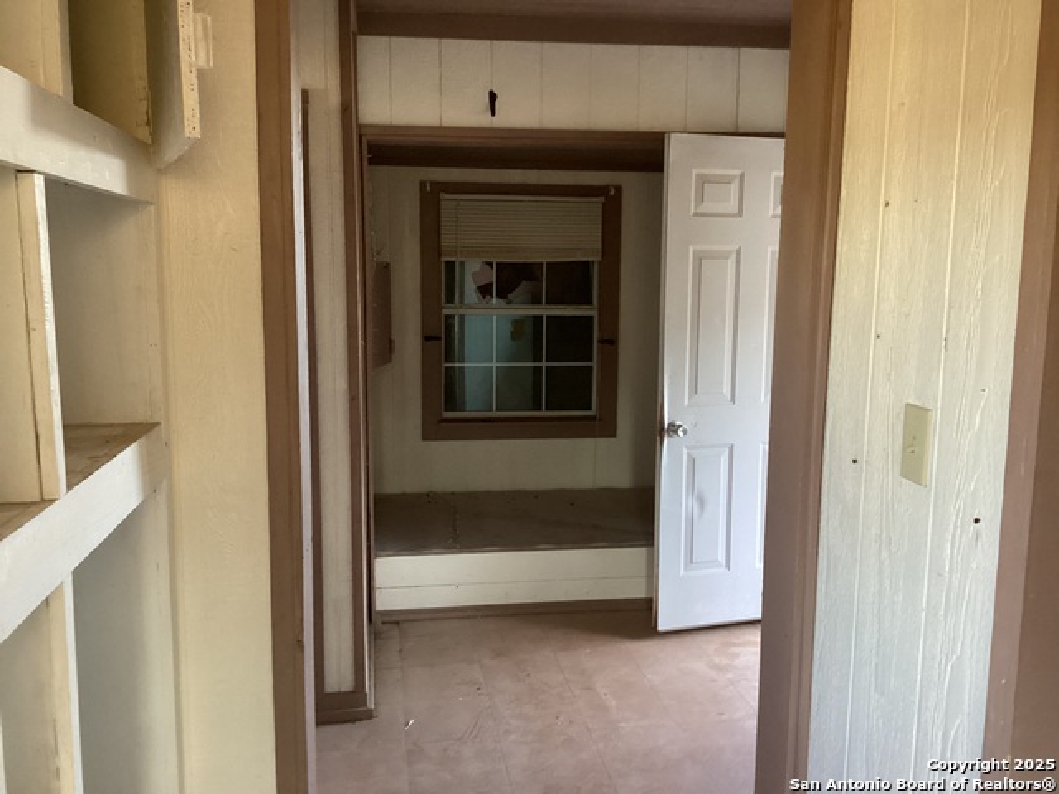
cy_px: 397
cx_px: 530
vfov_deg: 45.4
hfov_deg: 58.4
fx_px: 948
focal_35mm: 31
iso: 400
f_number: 2.4
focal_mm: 3.3
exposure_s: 1/60
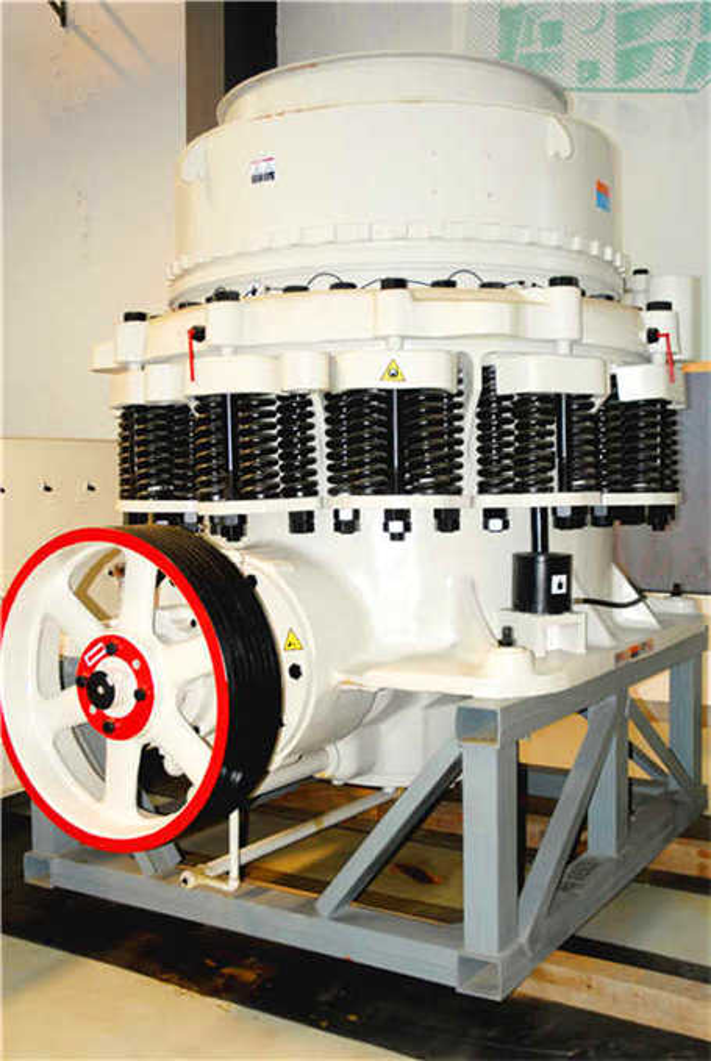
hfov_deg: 35.6
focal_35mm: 38
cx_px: 356
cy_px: 530
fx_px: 1107
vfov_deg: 51.2
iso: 200
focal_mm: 25
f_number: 4.5
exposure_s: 1/80
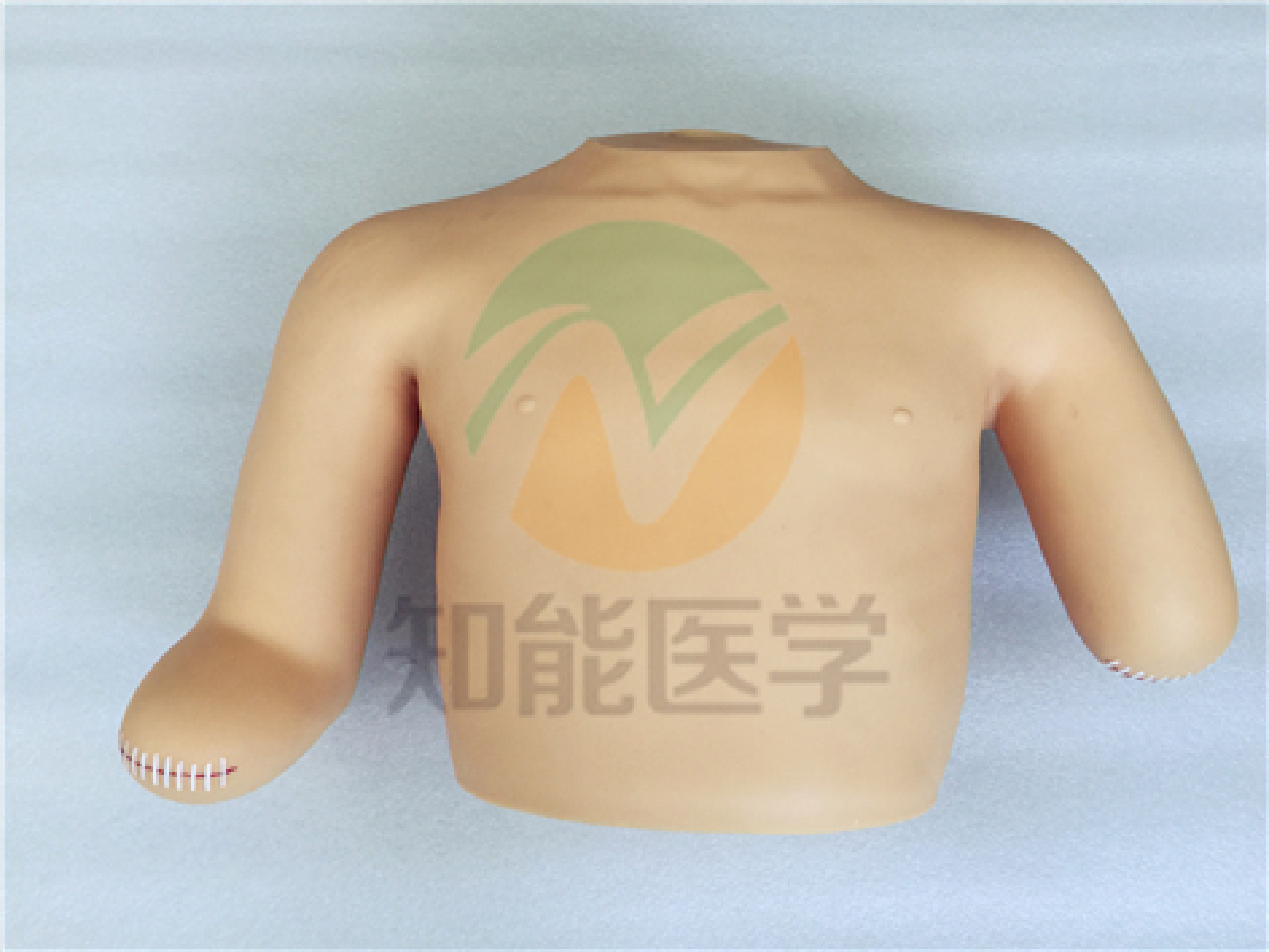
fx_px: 1063
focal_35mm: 29
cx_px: 634
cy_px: 476
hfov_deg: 61.7
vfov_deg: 48.2
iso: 50
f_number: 2.2
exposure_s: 1/33
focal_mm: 4.15
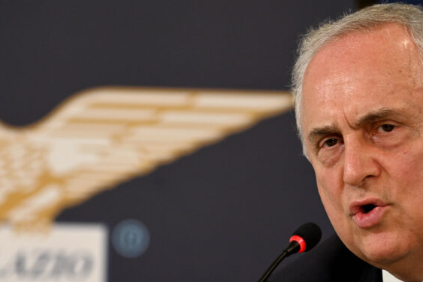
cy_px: 220
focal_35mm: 400
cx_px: 168
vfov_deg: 3.4
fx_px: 4698
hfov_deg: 5.2
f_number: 4
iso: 1000
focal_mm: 220
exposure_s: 1/200
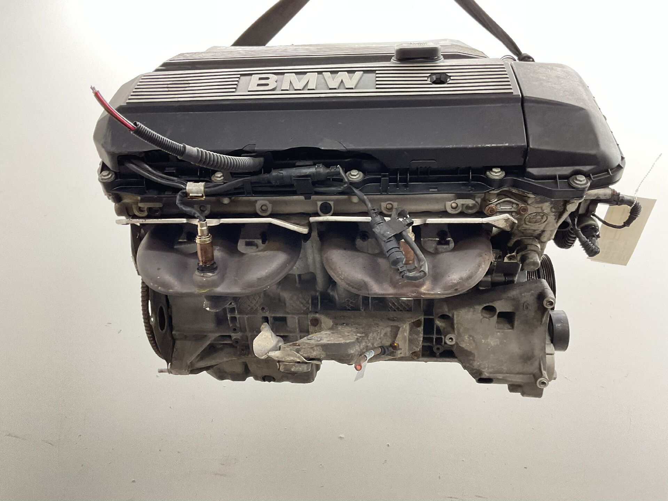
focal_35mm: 29
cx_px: 334
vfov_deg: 48.2
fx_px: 560
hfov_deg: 61.7
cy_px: 250
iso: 100
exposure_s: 1/50
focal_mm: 3
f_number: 1.8
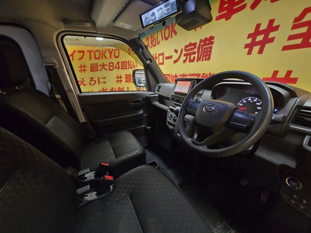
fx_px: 117
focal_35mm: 13
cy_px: 116
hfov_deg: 106.2
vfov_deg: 89.9
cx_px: 156
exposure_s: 1/50
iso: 500
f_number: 2.2
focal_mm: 2.2
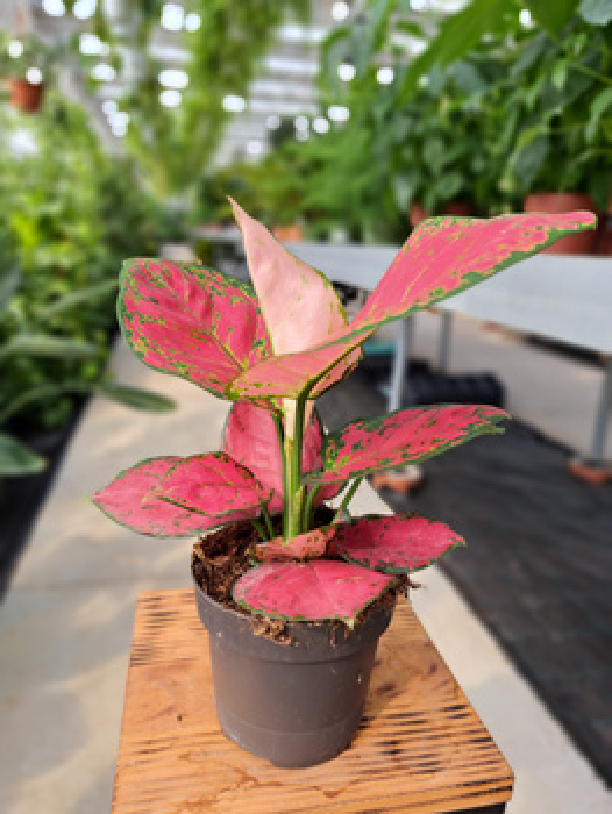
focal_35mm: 24
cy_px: 407
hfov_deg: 56.9
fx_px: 565
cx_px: 306
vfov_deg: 71.6
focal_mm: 5.23
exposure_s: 1/106
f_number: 1.8
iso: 50
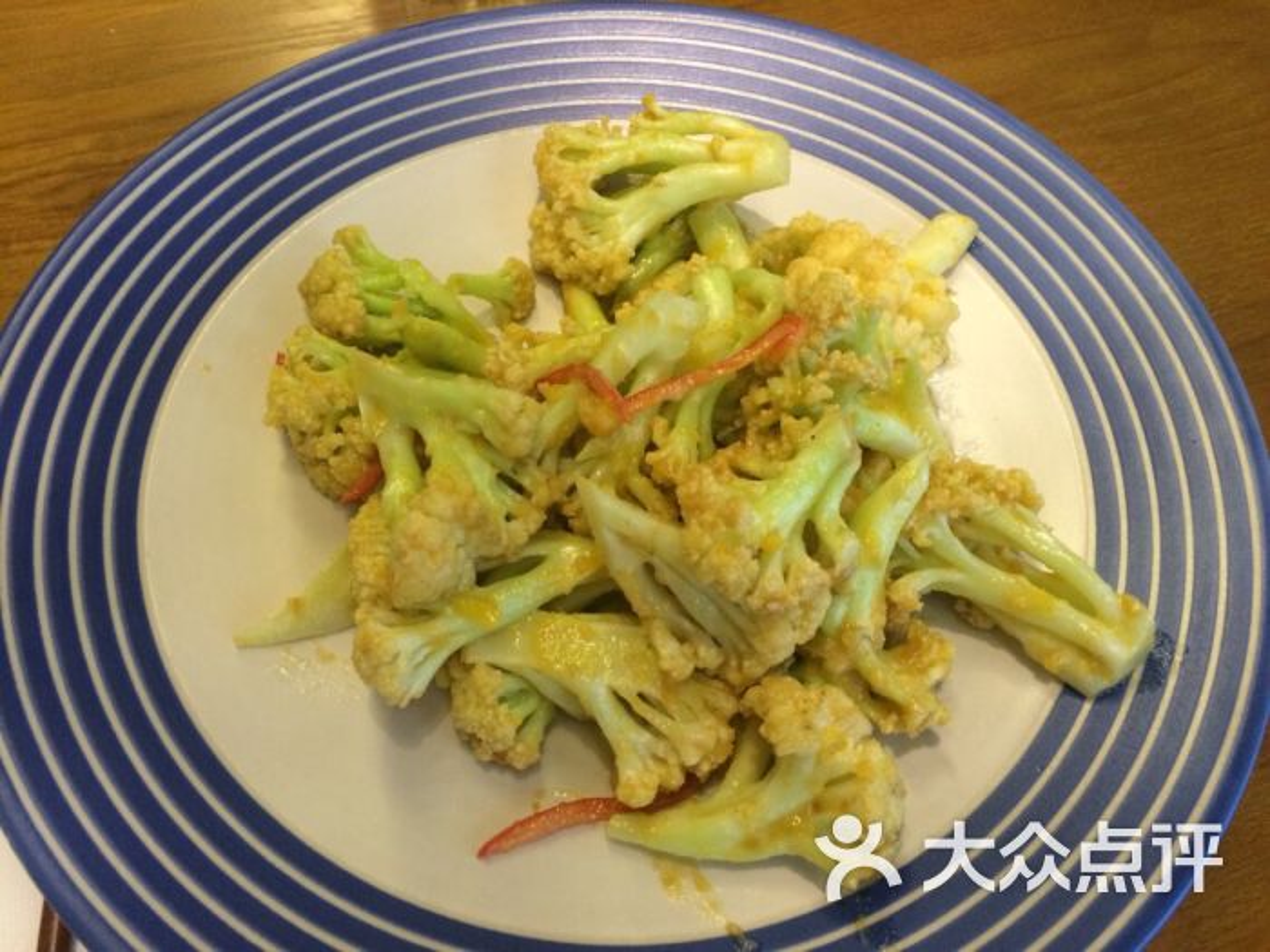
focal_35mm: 29
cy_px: 476
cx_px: 635
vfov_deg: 48.2
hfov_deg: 61.7
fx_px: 1064
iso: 200
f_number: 2.2
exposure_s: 1/30
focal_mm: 4.15
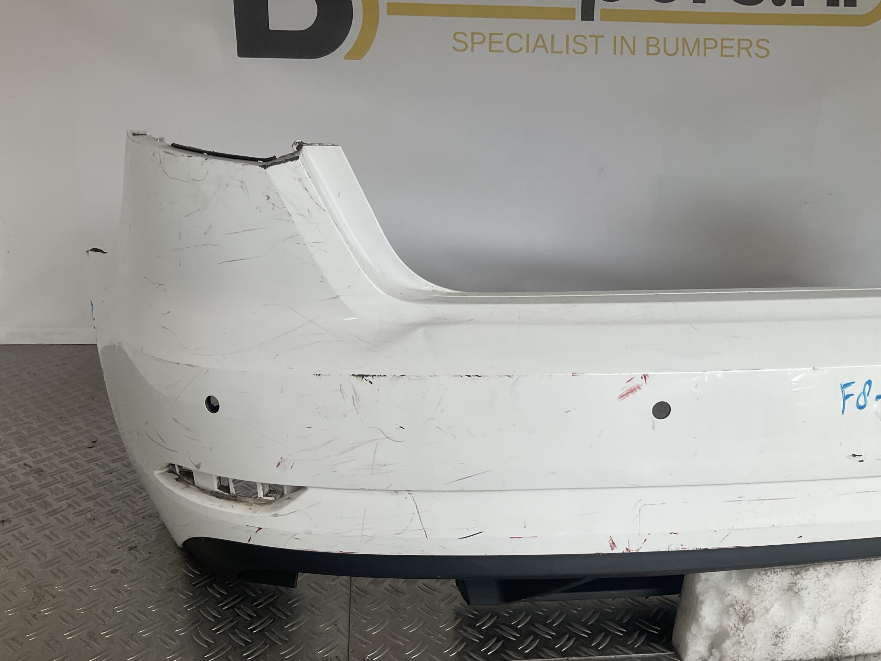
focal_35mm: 29
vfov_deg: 48.2
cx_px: 440
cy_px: 330
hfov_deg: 61.7
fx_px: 738
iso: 16
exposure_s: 1/284
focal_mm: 3
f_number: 1.8
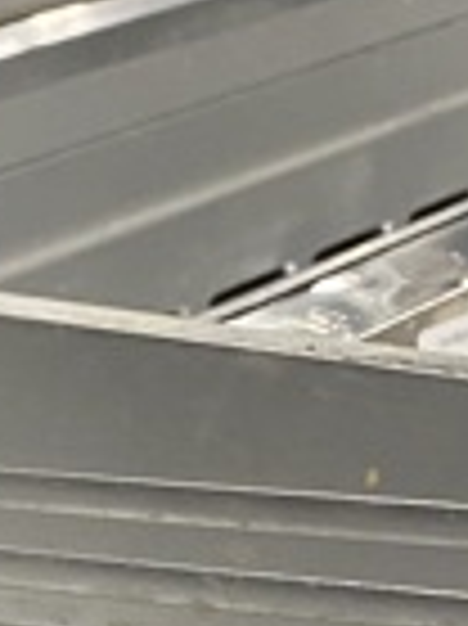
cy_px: 1151
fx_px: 2744
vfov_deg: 11.9
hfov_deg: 9.5
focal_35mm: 152
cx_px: -207
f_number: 1.8
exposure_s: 1/71
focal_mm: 4.25
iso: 125
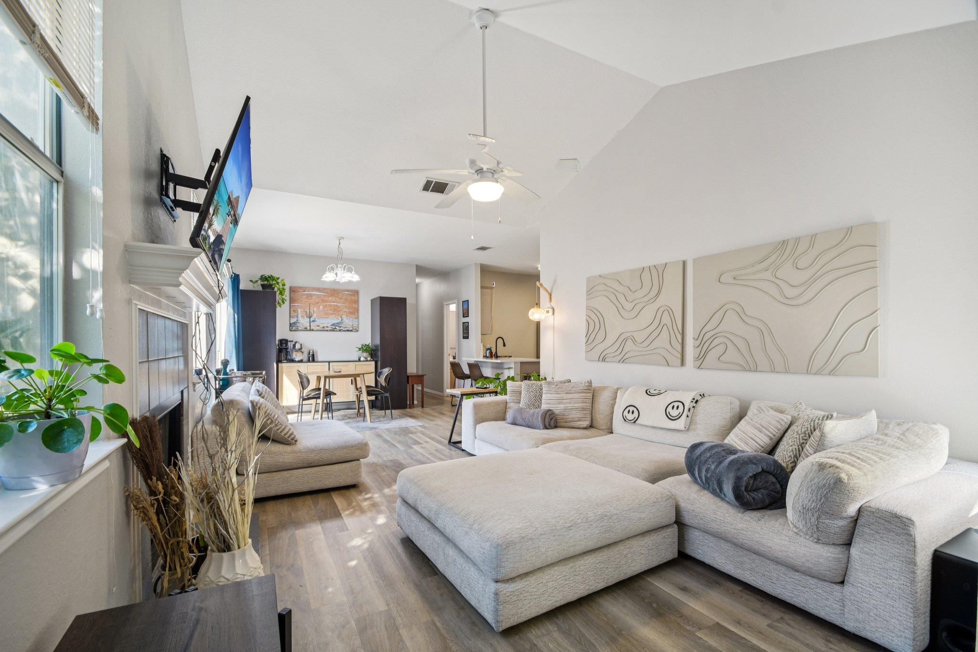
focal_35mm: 15
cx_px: 489
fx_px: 407
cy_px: 326
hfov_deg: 100.4
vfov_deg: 77.3
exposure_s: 1/8
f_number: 8
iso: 400
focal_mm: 10
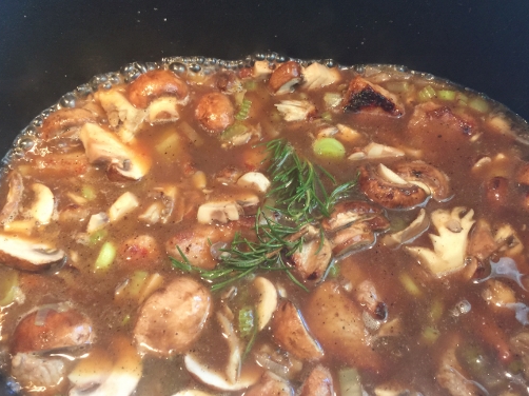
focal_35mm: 37
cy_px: 240
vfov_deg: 38.5
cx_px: 262
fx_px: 565
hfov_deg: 50.2
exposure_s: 1/15
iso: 50
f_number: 2.2
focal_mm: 4.15
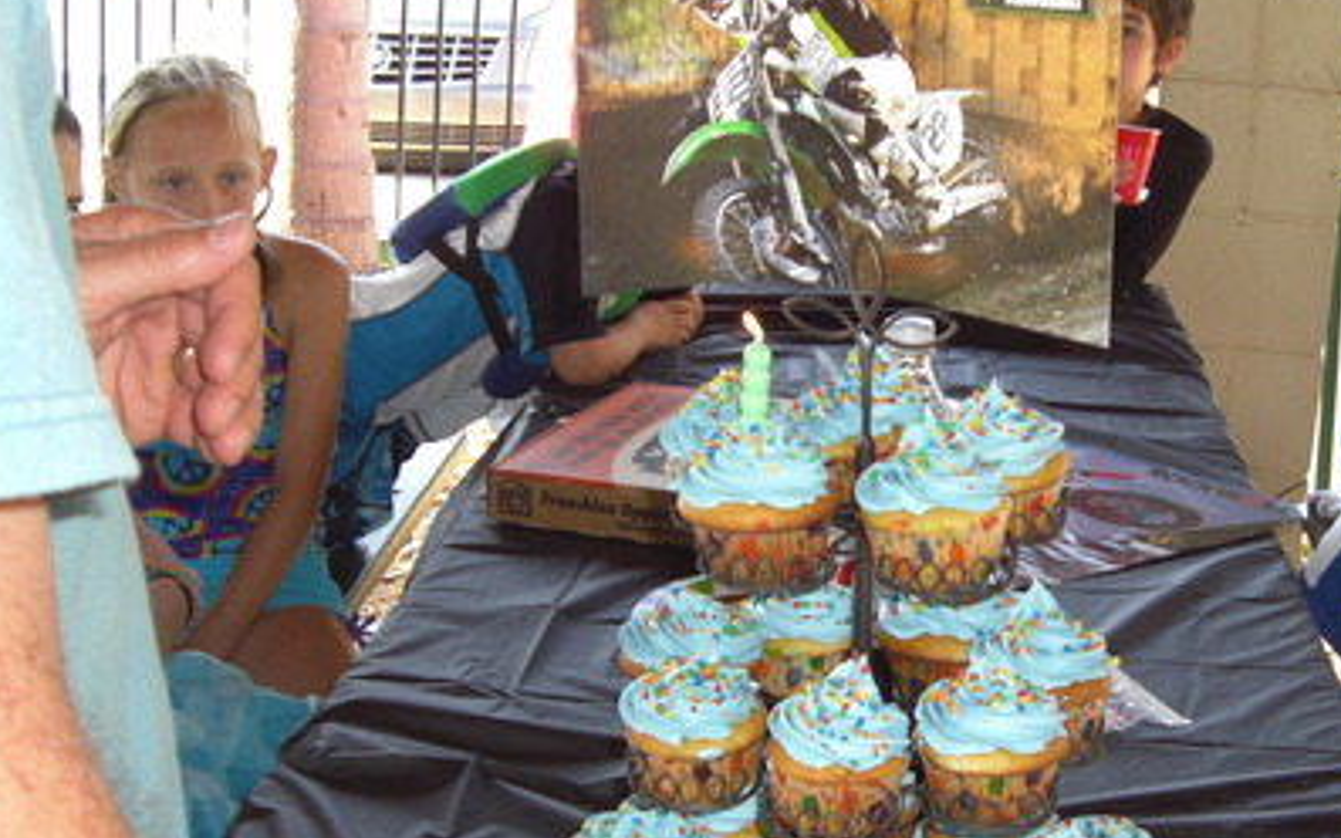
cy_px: 490
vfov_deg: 20.0
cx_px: 956
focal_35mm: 65
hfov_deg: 31.1
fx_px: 2375
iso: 100
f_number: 2.7
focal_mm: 6.2
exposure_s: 1/80
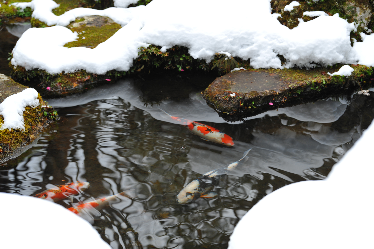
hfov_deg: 18.6
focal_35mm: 110
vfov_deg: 12.4
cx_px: 187
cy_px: 124
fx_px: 1142
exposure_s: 1/60
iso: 200
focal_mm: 110
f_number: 4.5
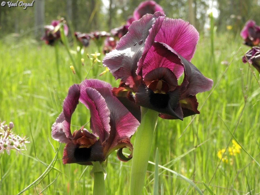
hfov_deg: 22.8
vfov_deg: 17.2
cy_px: 98
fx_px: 646
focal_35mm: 86
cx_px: 131
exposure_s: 1/320
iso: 100
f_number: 4.5
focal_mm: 15.2
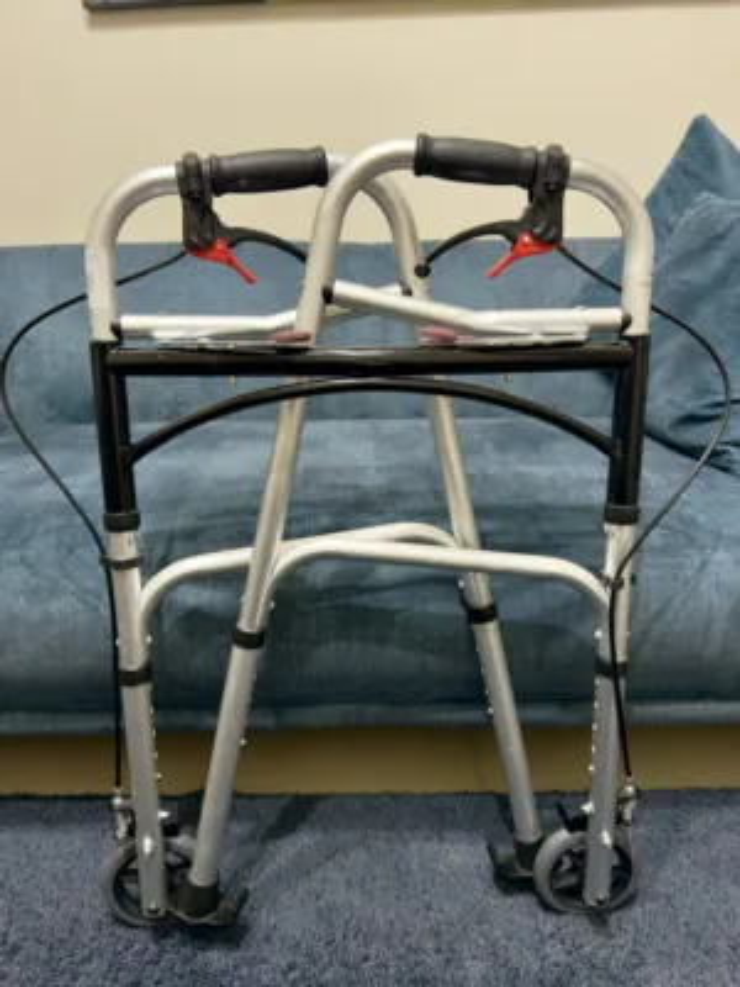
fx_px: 684
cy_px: 494
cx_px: 370
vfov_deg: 71.6
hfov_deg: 56.8
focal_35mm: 24
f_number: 1.78
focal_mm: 6.76
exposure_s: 1/33
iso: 640
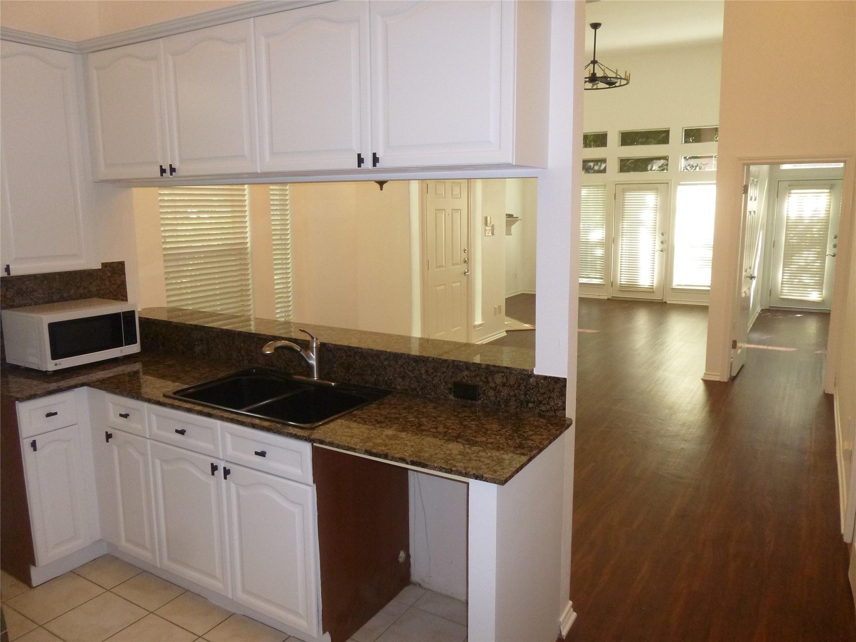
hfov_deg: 69.4
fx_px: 618
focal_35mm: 25
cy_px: 321
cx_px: 428
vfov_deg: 54.9
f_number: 3.1
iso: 320
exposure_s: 1/60
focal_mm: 4.5
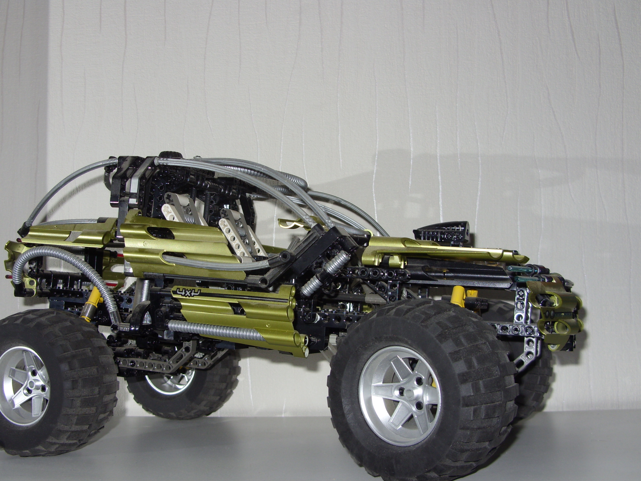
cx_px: 283
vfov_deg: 32.9
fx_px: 815
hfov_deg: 42.9
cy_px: 261
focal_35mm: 44
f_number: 2.8
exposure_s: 1/30
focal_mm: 6.3
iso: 50
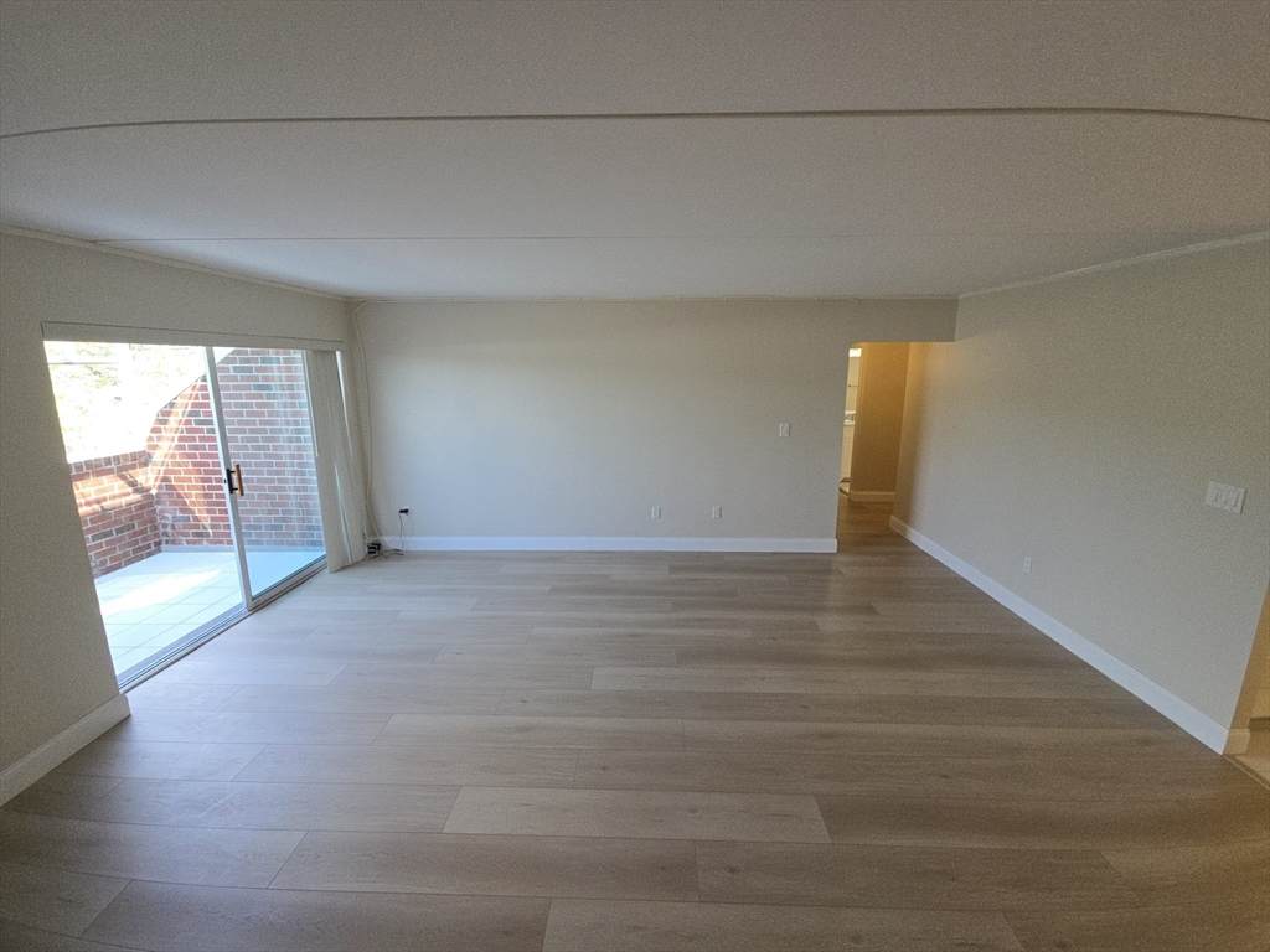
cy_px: 476
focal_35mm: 13
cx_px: 635
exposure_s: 1/120
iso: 80
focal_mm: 2.2
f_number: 2.2
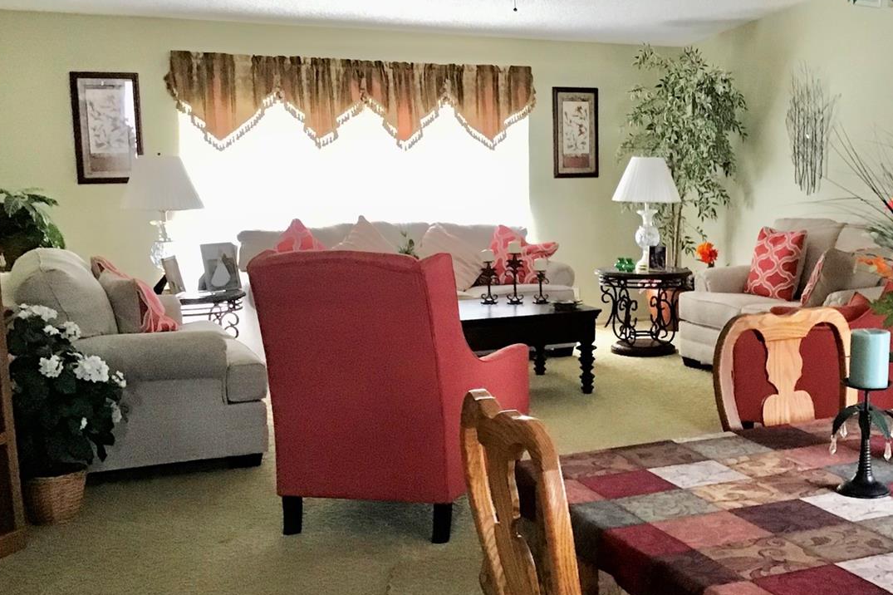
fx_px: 1190
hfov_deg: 40.2
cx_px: 651
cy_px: 332
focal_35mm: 48
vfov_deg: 28.0
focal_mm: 3.3
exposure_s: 1/24
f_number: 2.4
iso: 200
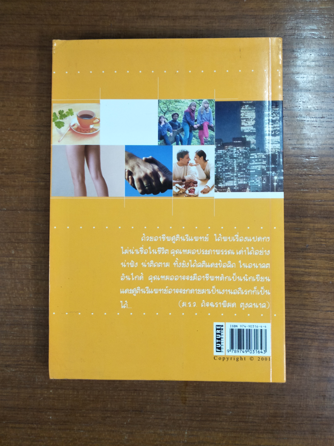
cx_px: 169
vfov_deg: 78.9
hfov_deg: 63.4
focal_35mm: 21
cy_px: 213
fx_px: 270
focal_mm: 3.46
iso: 203
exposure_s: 1/33
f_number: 2.2
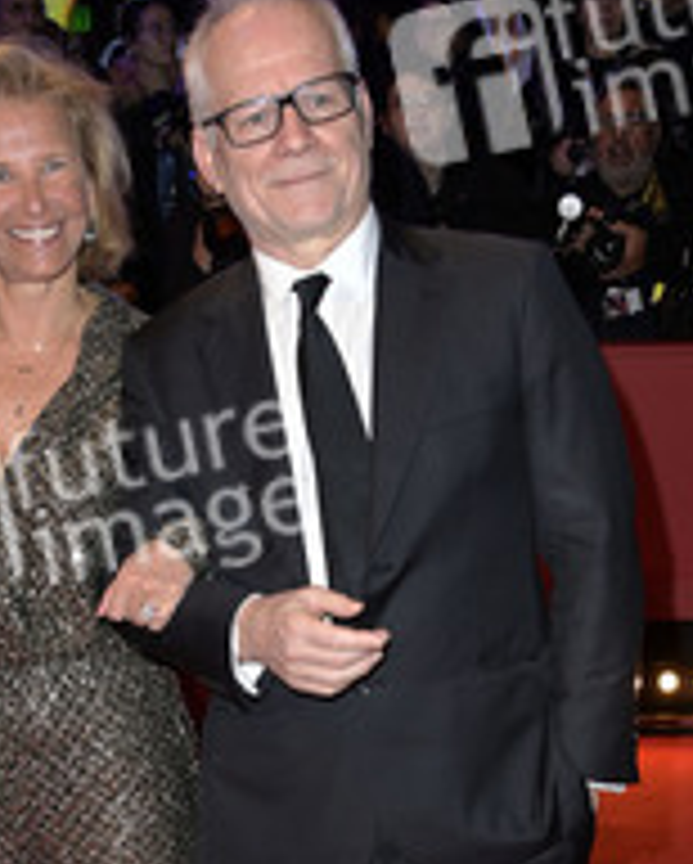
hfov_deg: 18.7
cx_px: 212
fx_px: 2099
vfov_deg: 22.8
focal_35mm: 82
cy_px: 734
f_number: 5
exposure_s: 1/250
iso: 800
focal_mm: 42
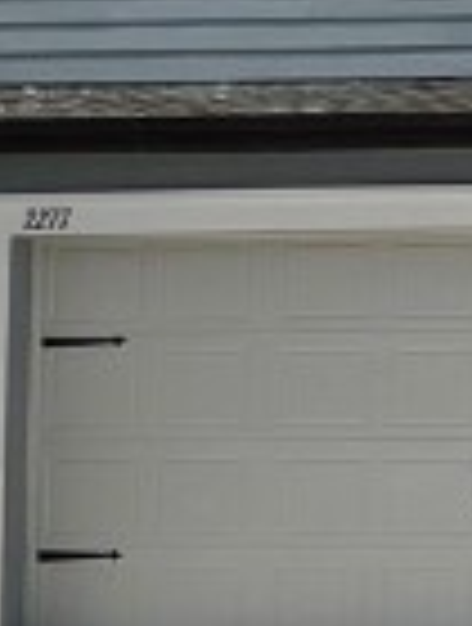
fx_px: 3457
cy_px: 126
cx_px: 1533
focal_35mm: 191
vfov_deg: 10.3
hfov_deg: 6.9
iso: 50
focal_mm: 5.1
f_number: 1.6
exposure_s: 1/7874
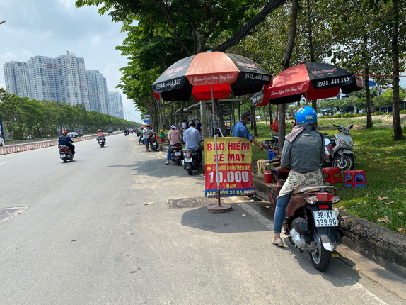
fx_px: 363
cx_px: 212
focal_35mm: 31
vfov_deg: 45.3
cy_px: 172
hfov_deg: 58.3
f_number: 1.8
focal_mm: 4.25
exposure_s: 1/1927
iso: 32
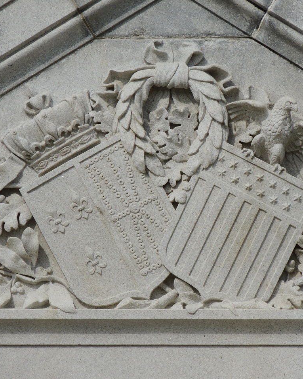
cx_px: 167
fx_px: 7323
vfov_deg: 3.0
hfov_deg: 2.4
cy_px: 190
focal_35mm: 653
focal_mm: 89.1
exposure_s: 1/1000
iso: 100
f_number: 4.9
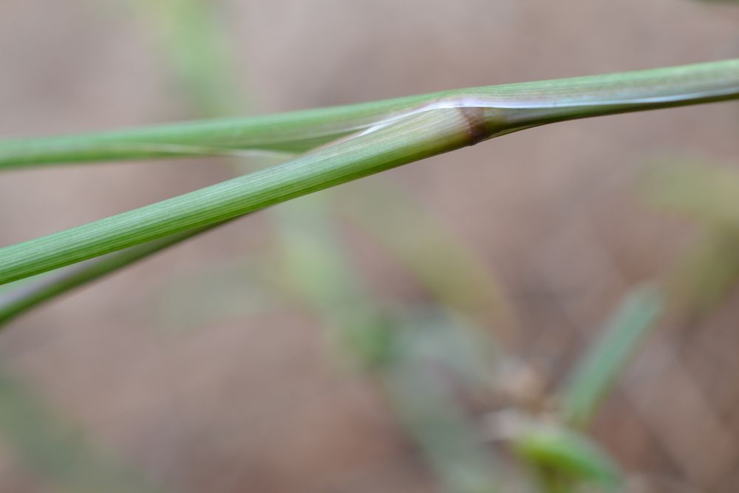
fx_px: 1232
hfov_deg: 33.4
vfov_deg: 22.6
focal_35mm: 60
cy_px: 246
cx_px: 370
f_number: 8
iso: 320
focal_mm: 40
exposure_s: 1/125
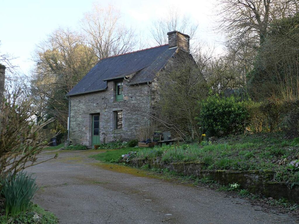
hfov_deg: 38.2
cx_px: 150
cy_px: 112
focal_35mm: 50
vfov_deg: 29.1
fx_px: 432
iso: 200
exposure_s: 1/400
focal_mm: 25
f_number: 2.5
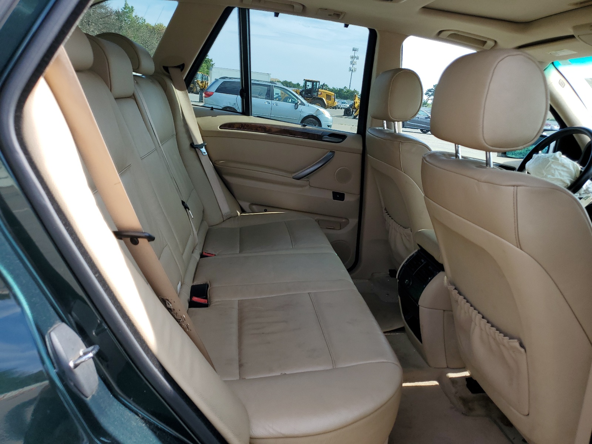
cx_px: 296
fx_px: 445
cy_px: 222
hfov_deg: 67.3
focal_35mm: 26
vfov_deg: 53.1
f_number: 1.5
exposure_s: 1/909
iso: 50
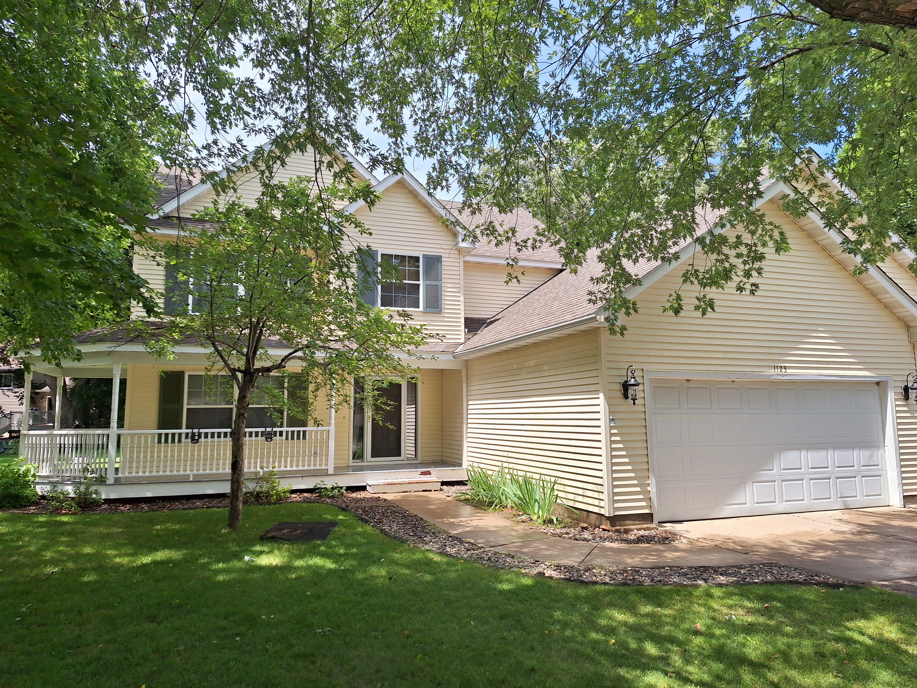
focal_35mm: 23
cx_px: 458
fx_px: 609
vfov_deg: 58.9
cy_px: 344
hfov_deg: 73.9
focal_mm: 5.54
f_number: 1.8
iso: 40
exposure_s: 1/1372
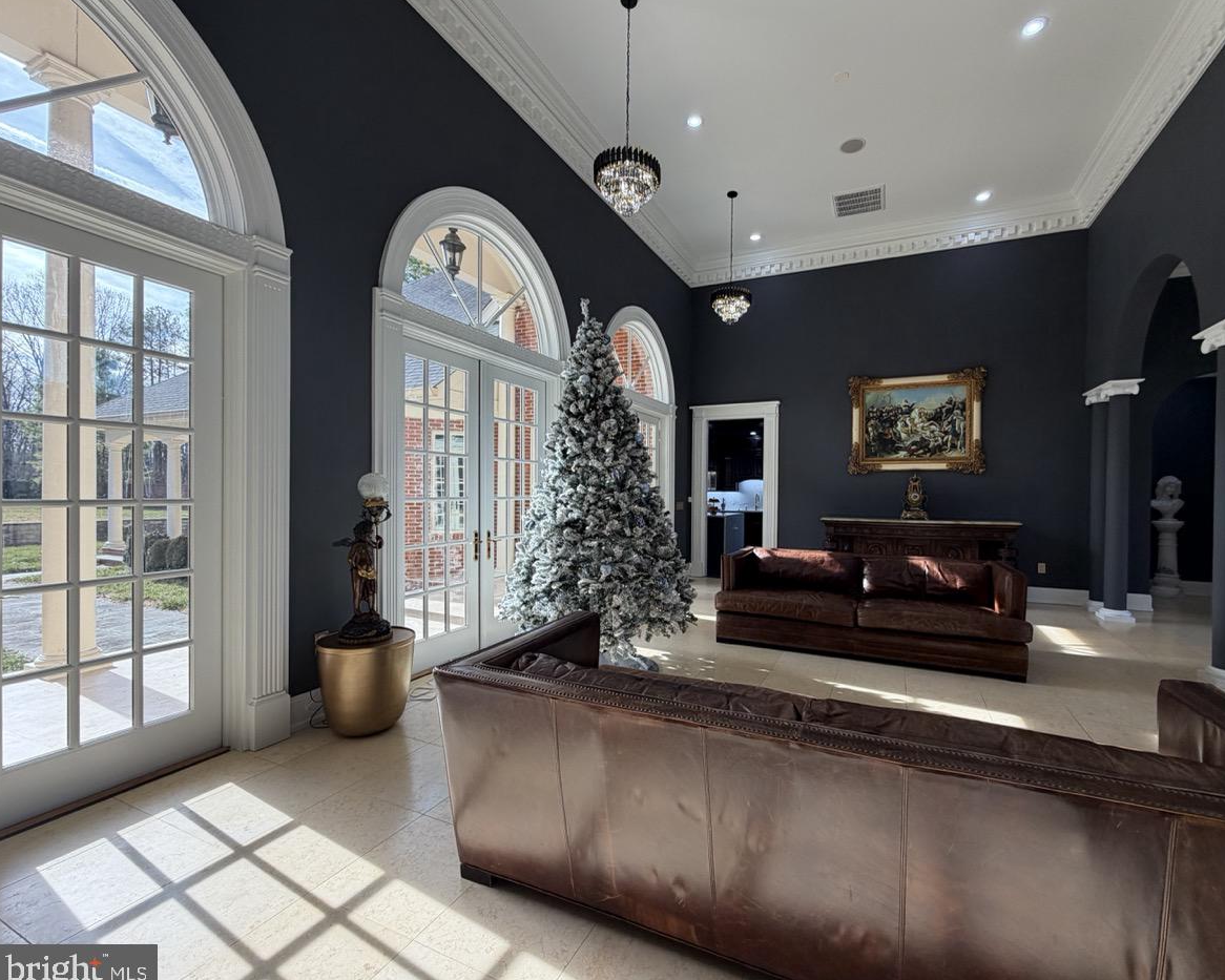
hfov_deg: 96.5
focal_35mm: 15
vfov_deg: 84.0
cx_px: 666
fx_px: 544
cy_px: 494
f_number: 2.2
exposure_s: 1/150
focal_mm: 2.22
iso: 50
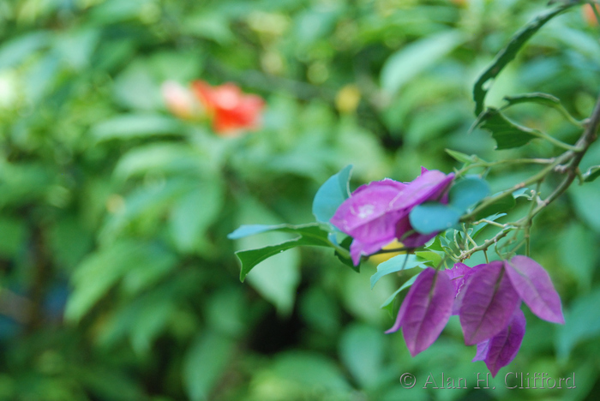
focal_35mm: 112
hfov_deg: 18.2
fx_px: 1877
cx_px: 300
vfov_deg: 12.2
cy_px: 200
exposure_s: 1/160
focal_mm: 75
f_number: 5.3
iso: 800
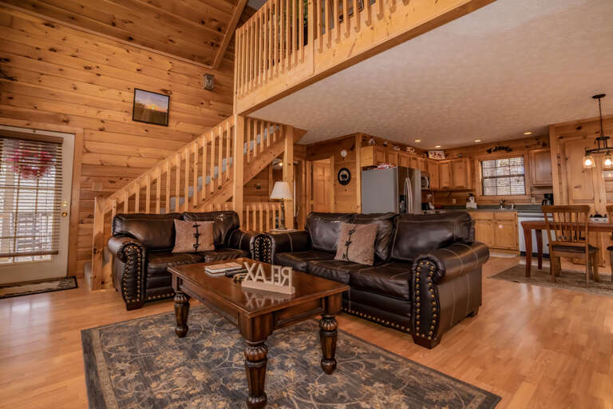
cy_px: 204
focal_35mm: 16
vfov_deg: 73.7
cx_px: 306
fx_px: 272
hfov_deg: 96.7
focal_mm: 16
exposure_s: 1/200
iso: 1000
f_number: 8
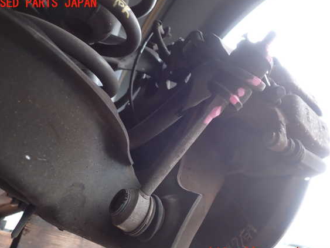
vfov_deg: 44.1
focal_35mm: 32
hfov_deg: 56.8
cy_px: 128
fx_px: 305
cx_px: 166
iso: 200
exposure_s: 1/30
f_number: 2.3
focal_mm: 5.4
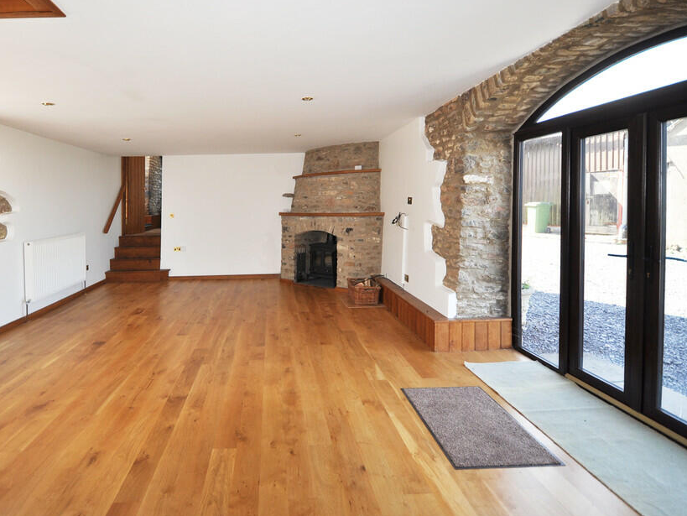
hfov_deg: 87.0
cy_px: 269
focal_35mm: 18
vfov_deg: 71.6
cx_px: 288
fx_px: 357
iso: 220
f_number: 3.5
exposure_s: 1/200
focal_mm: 10
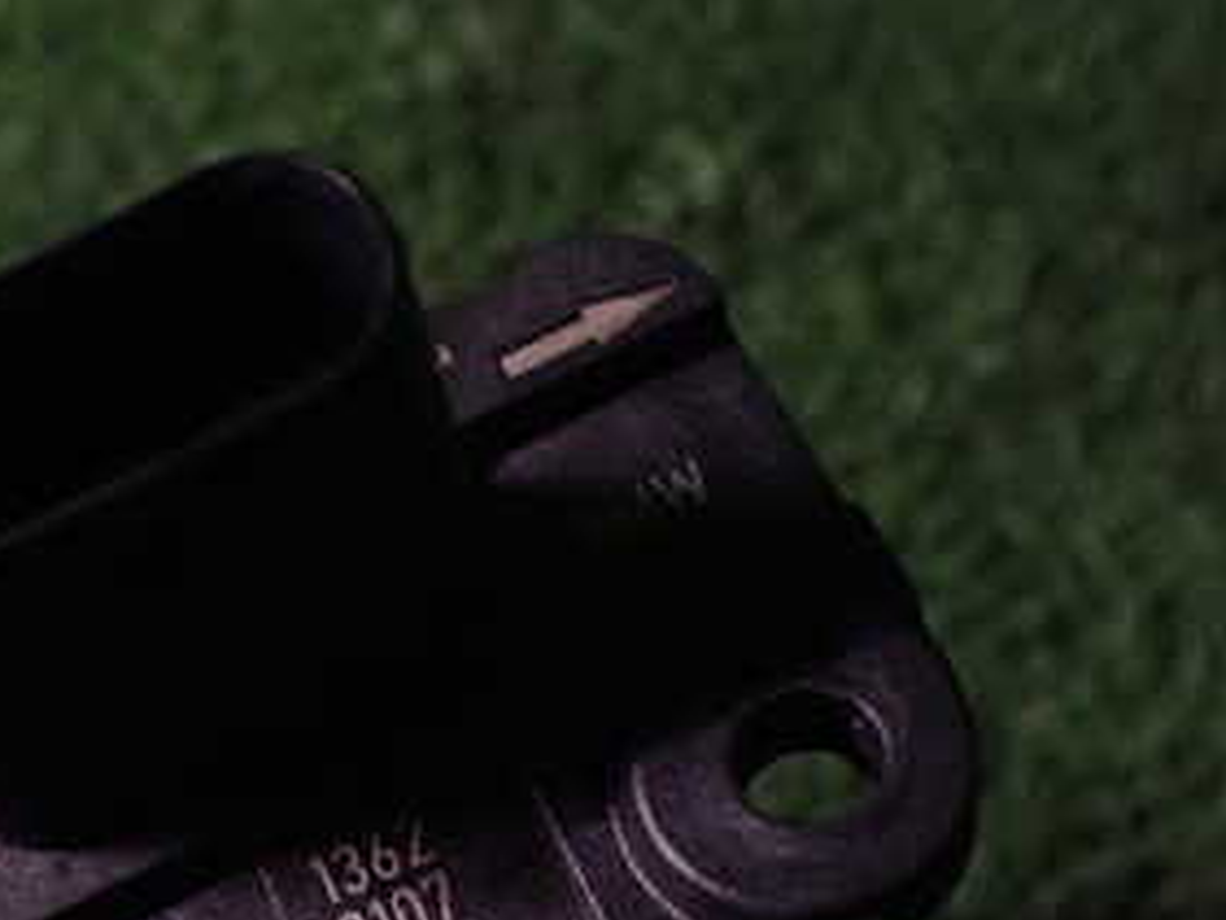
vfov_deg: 22.7
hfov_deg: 29.5
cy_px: 698
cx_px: 236
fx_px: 2268
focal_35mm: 64
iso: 800
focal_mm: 5.4
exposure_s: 1/50
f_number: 2.3
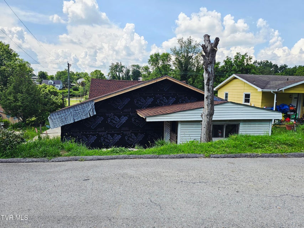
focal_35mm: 23
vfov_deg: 58.9
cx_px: 152
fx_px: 202
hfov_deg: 73.9
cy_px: 114
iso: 10
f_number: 1.7
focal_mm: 6.3
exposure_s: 1/243
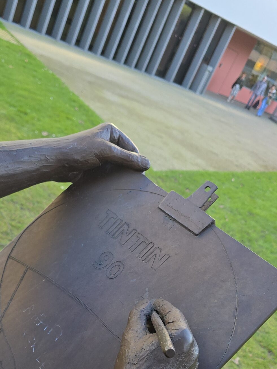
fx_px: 480
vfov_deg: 40.2
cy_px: 299
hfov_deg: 32.0
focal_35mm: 45
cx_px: 104
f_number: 1.7
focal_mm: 6.3
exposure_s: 1/180
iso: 64
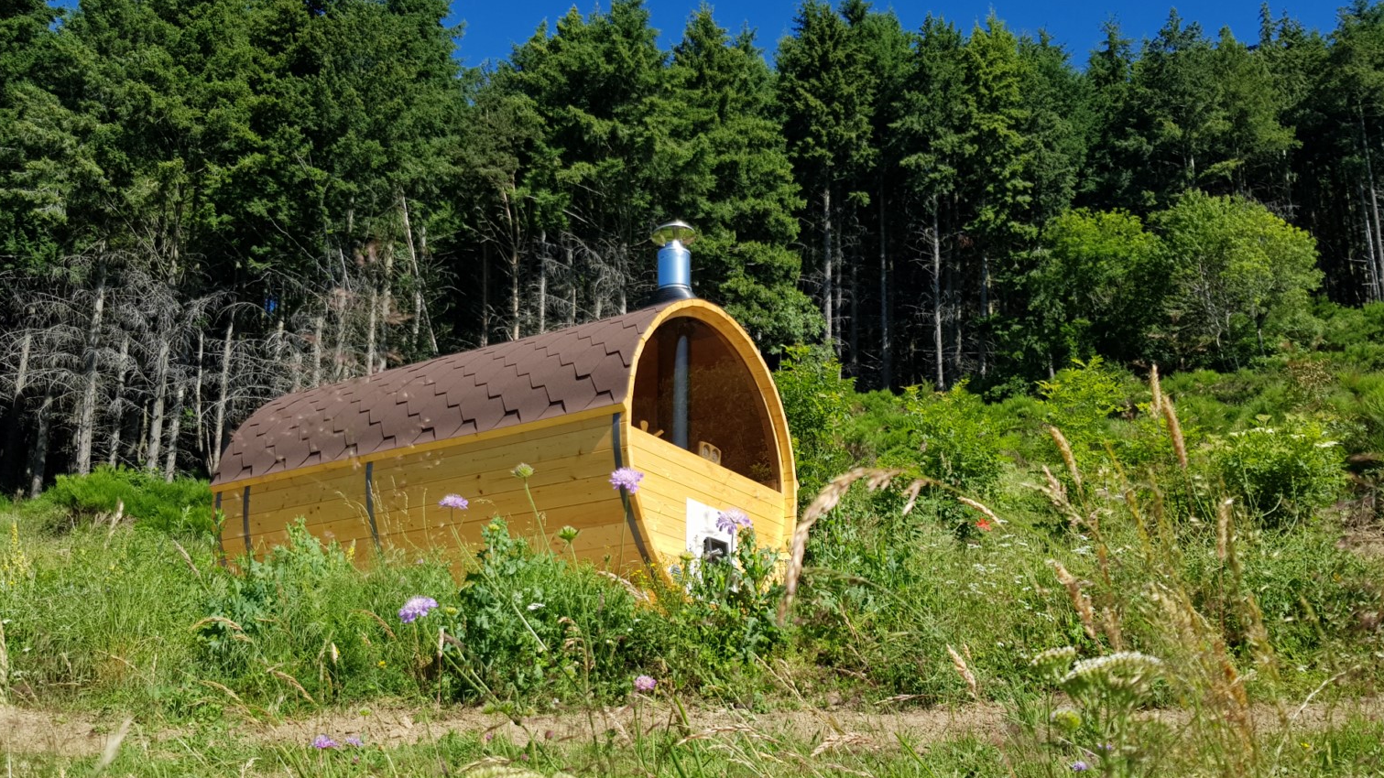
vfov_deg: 38.7
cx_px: 701
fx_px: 1101
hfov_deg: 64.3
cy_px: 482
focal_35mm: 30
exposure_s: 1/1532
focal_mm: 4.2
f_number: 1.7
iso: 40
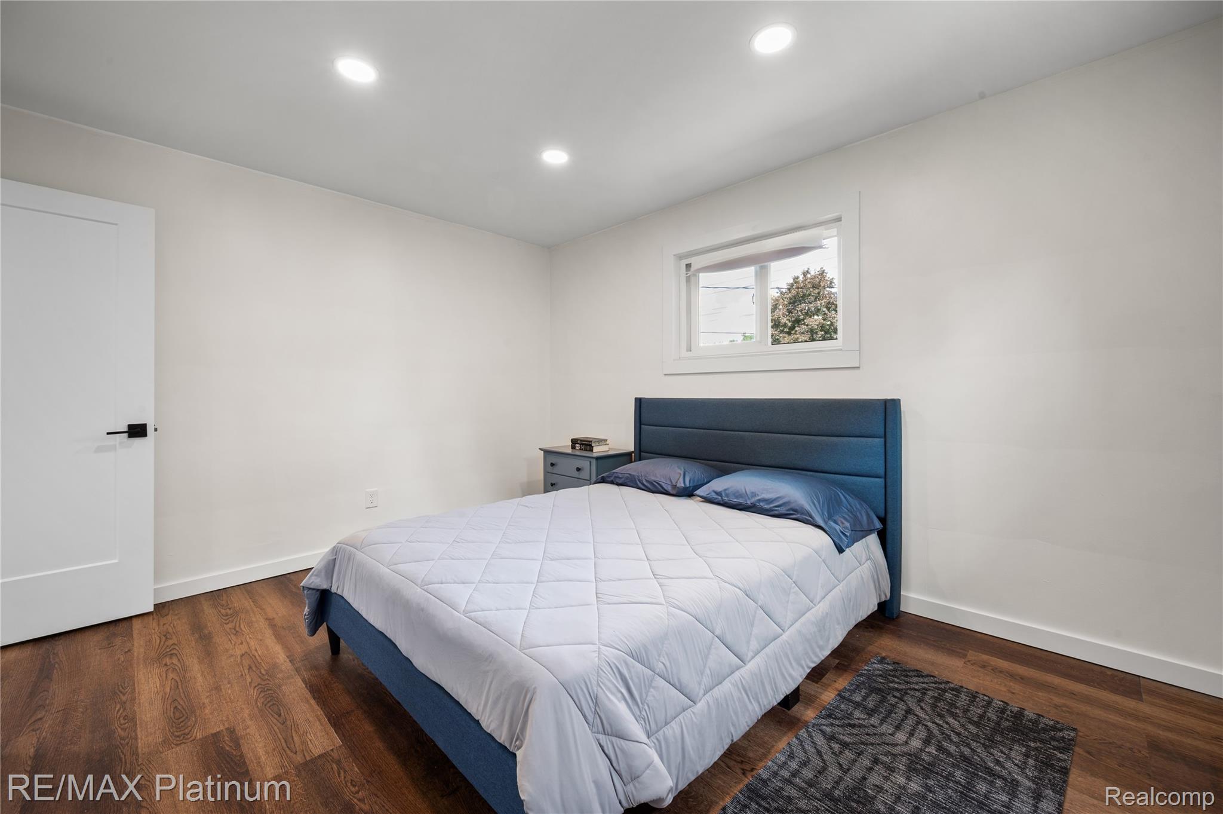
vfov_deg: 81.1
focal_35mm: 14
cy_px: 407
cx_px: 612
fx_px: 475
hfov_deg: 104.3
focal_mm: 14
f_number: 11
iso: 100
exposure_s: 2
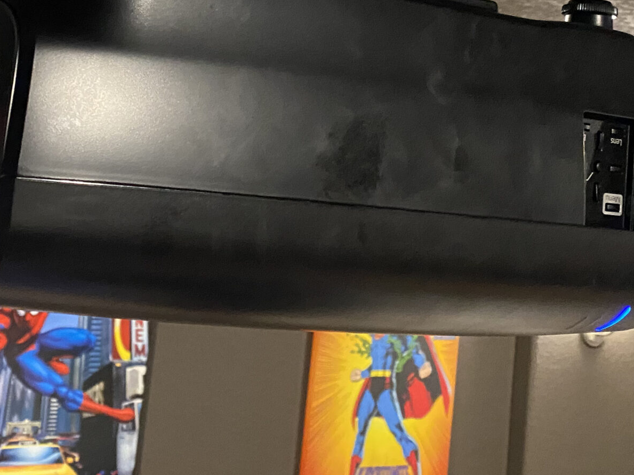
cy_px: 29
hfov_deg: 34.1
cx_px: 219
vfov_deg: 25.1
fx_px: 1025
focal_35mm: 56
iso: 800
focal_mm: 4.25
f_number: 1.8
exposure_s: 1/30
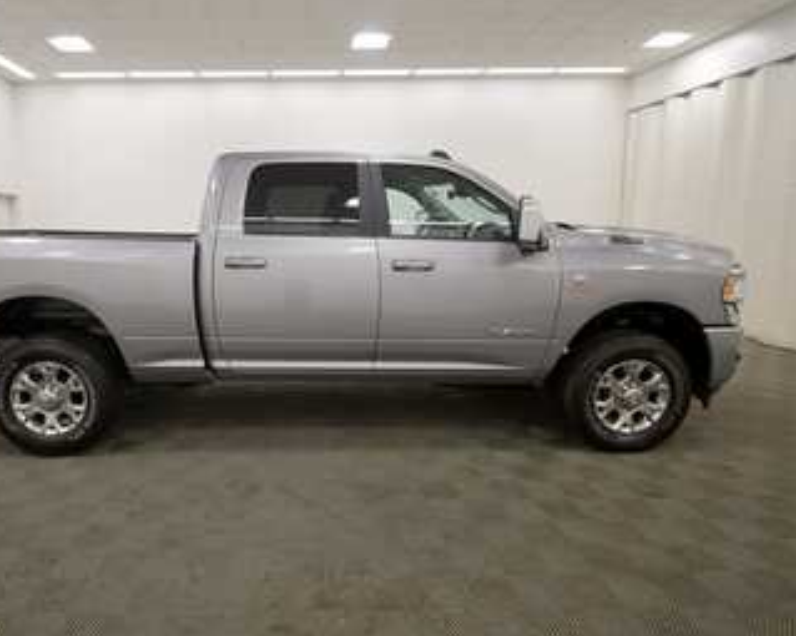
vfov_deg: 68.1
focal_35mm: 20
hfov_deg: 79.1
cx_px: 304
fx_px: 471
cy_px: 313
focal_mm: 11.5
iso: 800
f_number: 4.8
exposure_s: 1/200
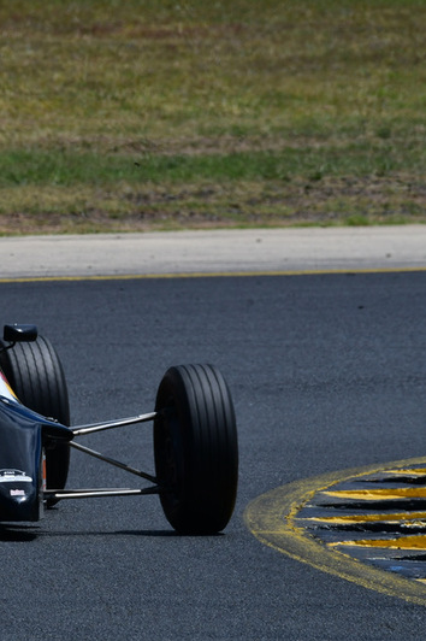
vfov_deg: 2.2
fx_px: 16457
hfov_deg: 1.5
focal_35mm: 926
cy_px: 320
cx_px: 0
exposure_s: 1/640
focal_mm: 410
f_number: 14
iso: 320
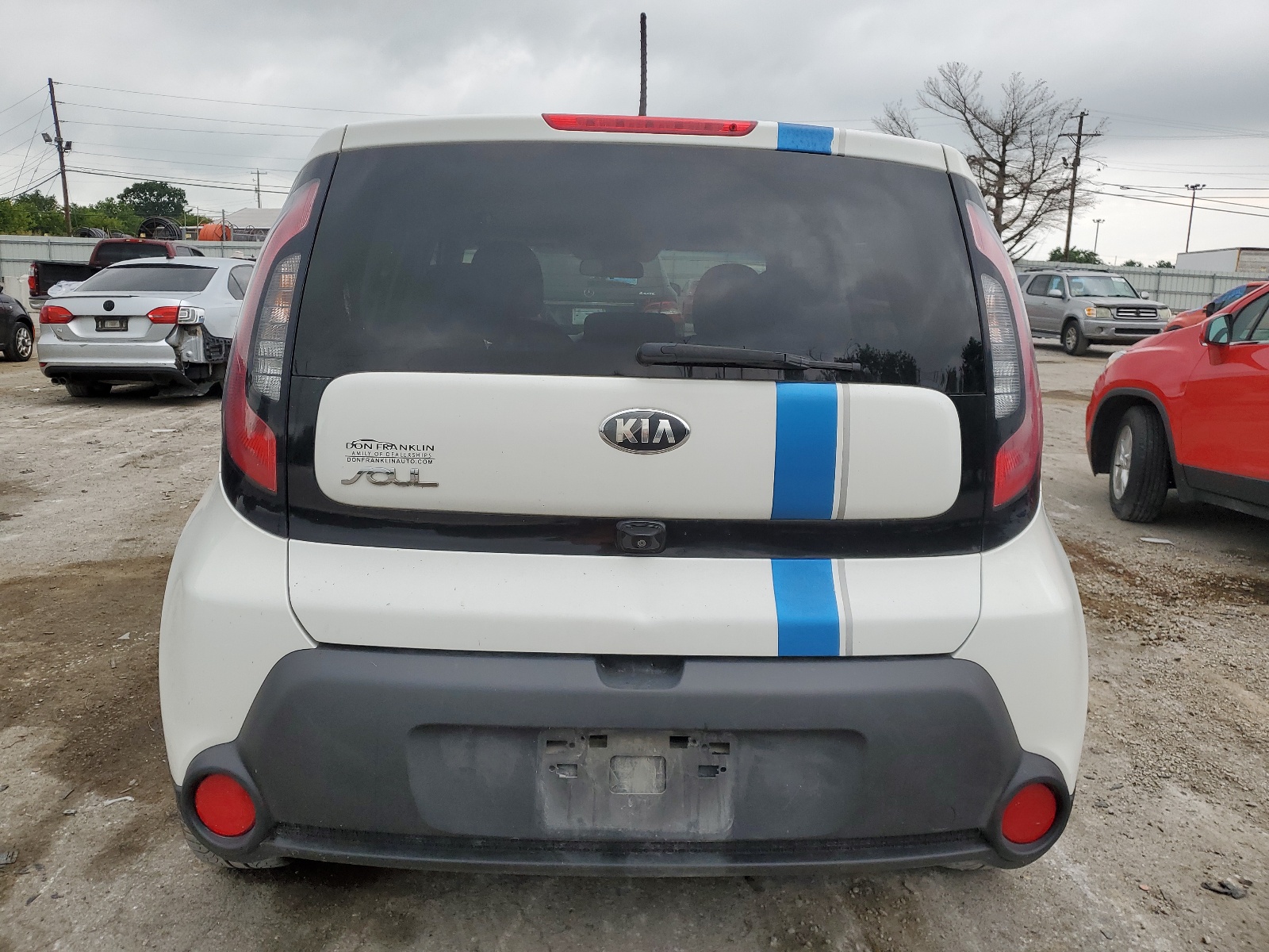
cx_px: 634
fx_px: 953
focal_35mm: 26
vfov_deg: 53.1
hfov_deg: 67.3
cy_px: 476
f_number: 1.5
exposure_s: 1/667
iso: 50
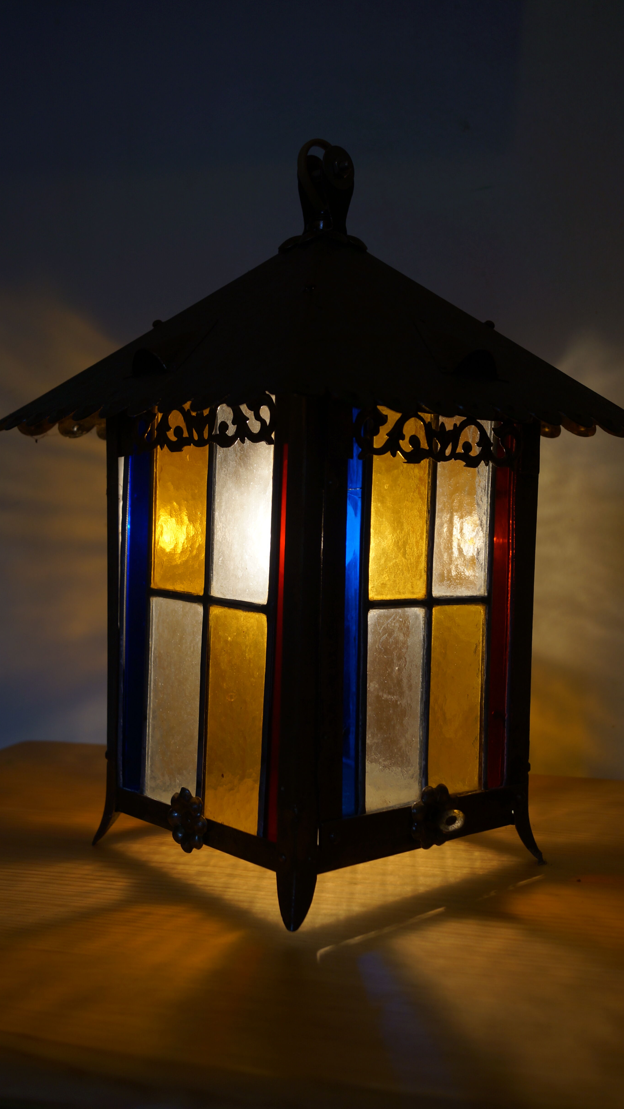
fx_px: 1118
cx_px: 322
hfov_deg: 31.2
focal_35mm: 38
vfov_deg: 52.8
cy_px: 555
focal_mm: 24
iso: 100
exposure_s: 1/60
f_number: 4
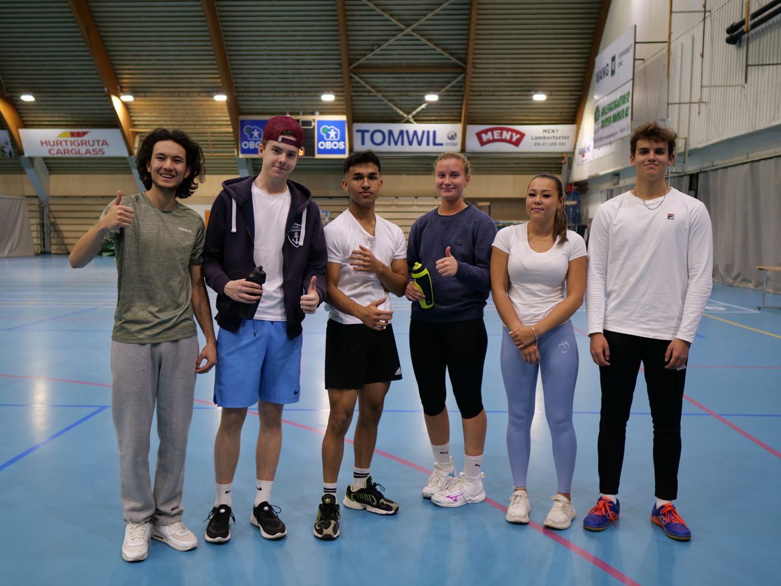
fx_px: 722
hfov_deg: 56.8
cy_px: 293
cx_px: 390
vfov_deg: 44.2
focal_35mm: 32
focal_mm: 16
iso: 200
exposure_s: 1/60
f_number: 1.4
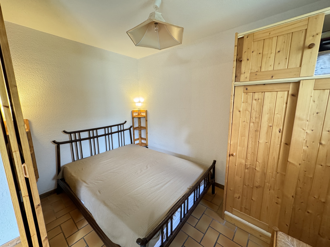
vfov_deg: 85.7
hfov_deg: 102.1
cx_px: 165
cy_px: 124
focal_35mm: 14
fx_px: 133
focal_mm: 2.22
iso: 320
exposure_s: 1/50
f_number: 2.2
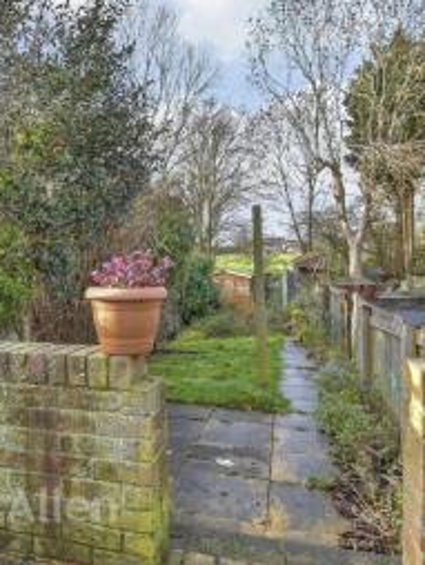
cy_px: 264
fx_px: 441
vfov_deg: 65.2
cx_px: 122
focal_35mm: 27
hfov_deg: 49.9
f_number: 8
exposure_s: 1/30
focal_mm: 10
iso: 160
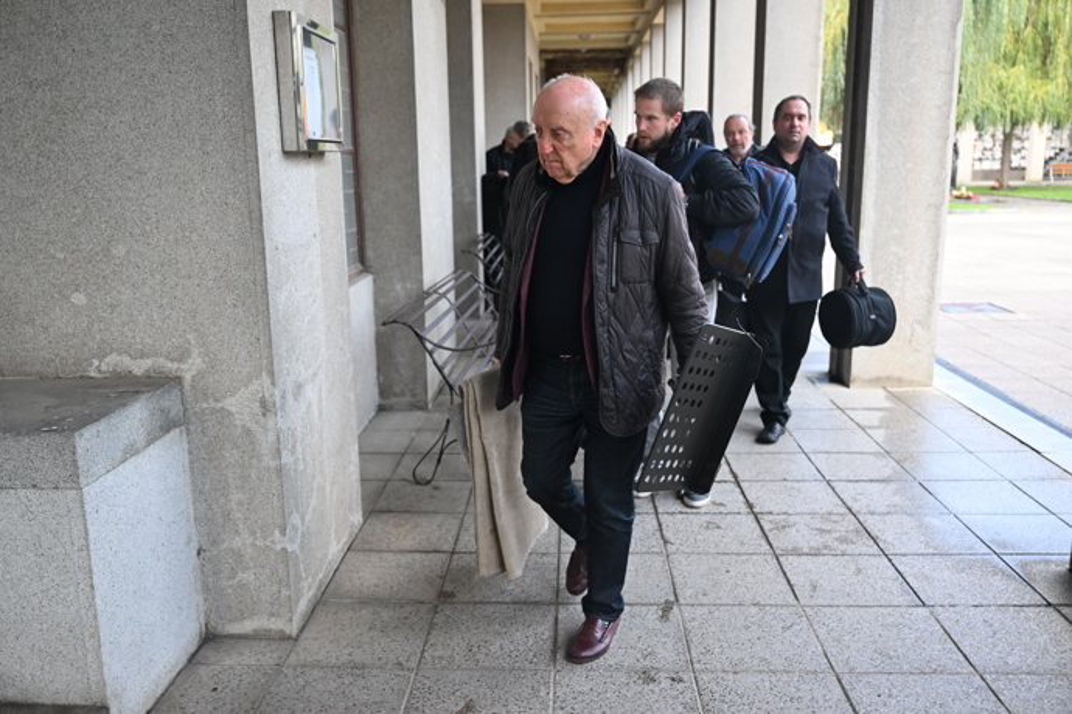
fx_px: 938
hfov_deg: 59.5
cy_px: 357
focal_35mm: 32
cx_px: 536
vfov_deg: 41.7
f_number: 3.5
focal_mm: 31.5
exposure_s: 1/1000
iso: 3200
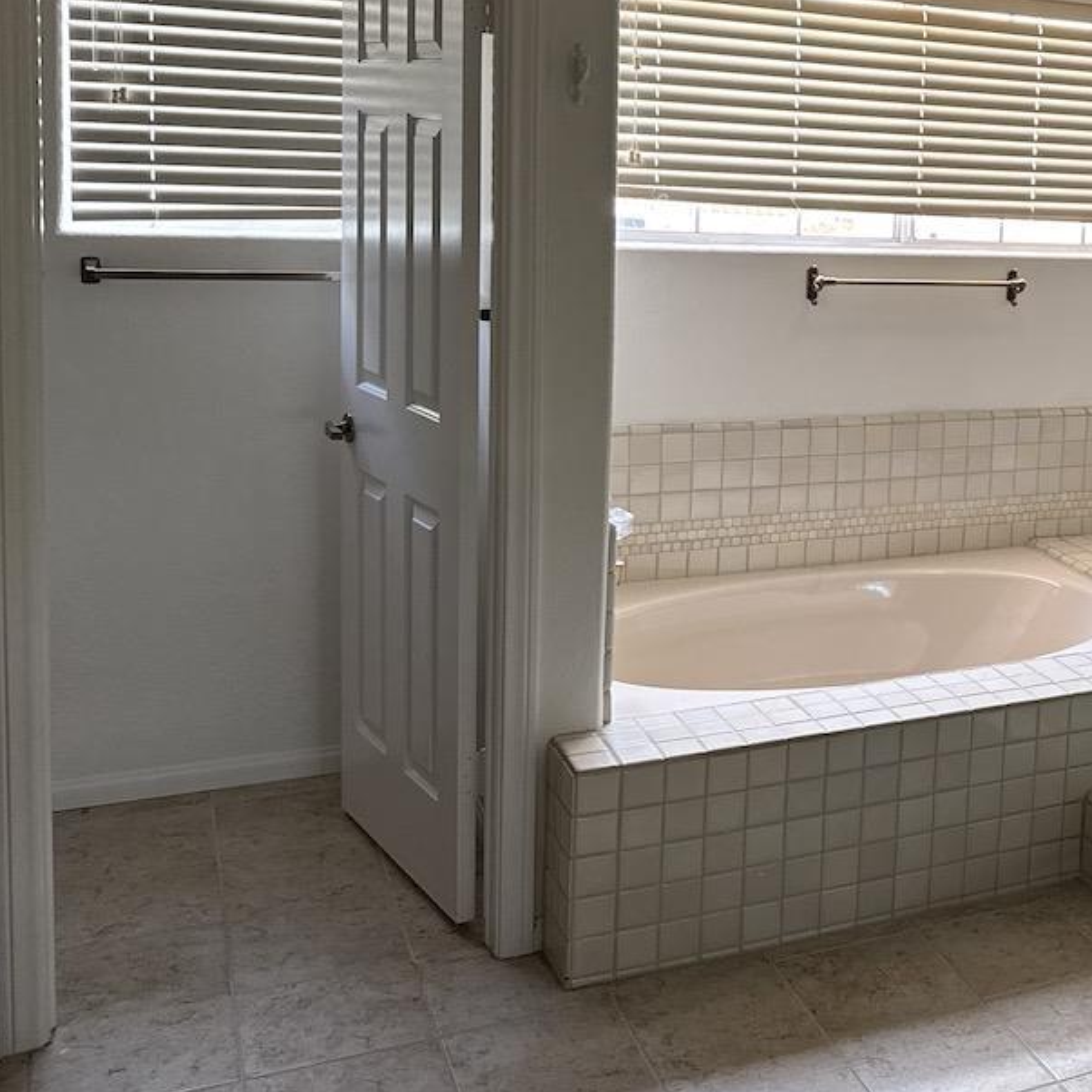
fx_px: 1606
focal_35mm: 45
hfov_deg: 33.9
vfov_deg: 37.1
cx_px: 1123
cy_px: 344
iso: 200
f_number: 1.78
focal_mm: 6.76
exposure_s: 1/120
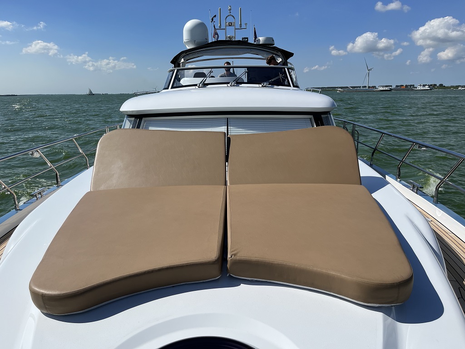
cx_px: 232
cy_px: 174
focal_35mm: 26
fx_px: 349
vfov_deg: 53.1
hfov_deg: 67.3
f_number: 1.6
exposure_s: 1/7353
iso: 50
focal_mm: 5.1
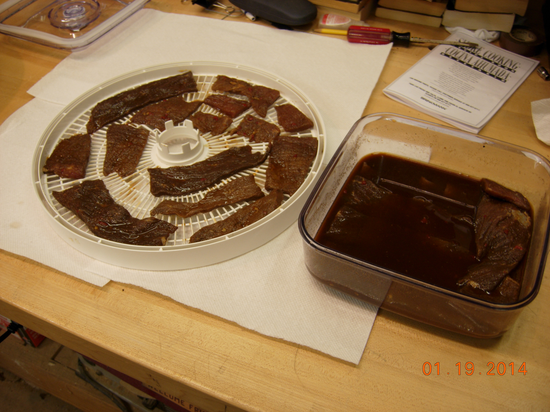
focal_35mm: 36
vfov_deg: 39.7
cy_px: 206
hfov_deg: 51.4
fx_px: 572
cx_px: 275
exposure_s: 1/7.3
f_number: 2.7
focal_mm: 7.5
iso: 50
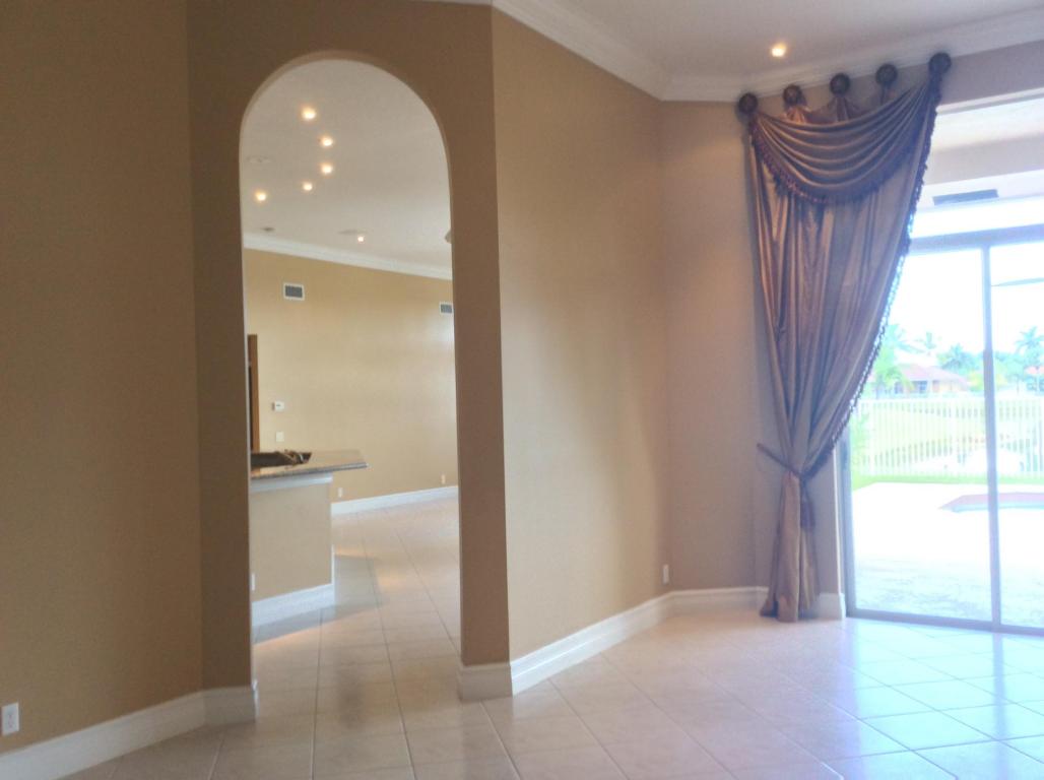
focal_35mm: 33
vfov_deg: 42.8
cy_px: 390
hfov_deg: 55.4
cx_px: 522
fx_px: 994
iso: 50
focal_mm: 3.3
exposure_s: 1/24
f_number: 2.4
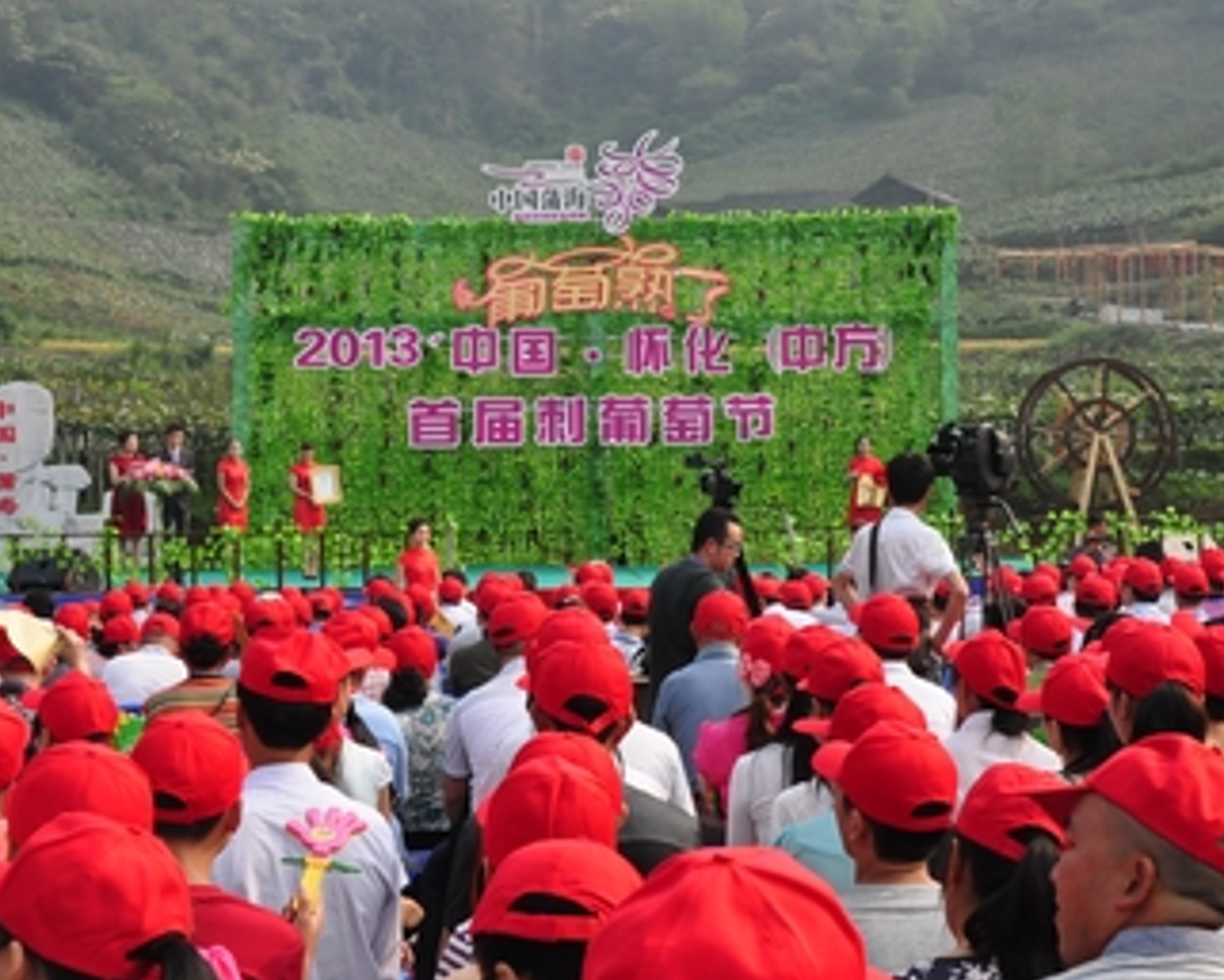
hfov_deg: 27.1
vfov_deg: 21.9
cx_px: 652
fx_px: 2537
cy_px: 450
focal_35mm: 70
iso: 1250
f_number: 13
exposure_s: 1/640
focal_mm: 32
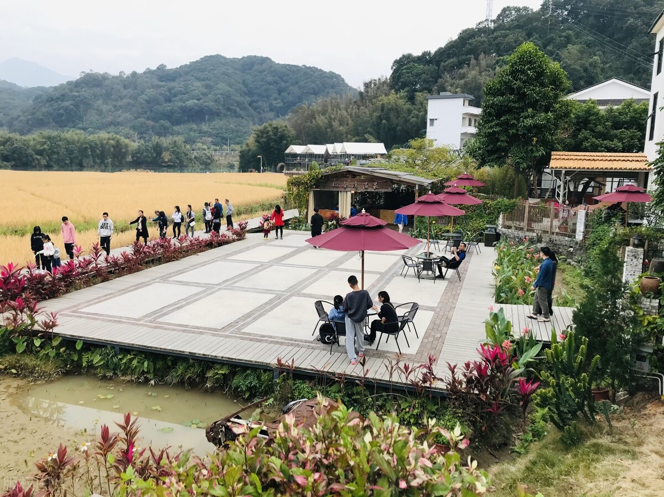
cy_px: 248
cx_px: 332
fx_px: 537
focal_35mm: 28
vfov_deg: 49.7
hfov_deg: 63.5
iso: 20
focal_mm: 3.99
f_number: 1.8
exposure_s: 1/117
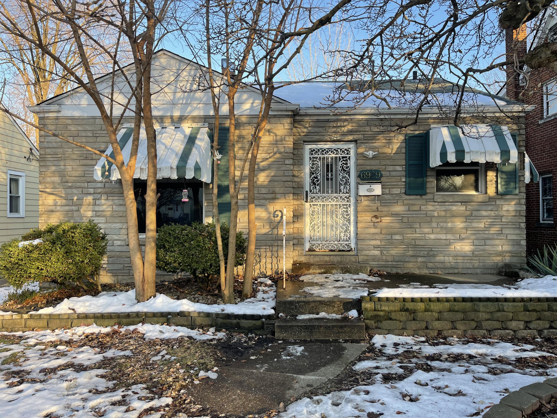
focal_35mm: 25
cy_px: 209
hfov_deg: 69.4
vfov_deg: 54.9
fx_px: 402
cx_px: 278
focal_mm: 5.1
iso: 32
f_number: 1.6
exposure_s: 1/360
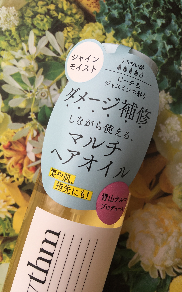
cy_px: 146
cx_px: 109
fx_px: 246
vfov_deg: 61.2
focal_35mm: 31
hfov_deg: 40.4
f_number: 2.2
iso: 25
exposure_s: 1/217
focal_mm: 4.15
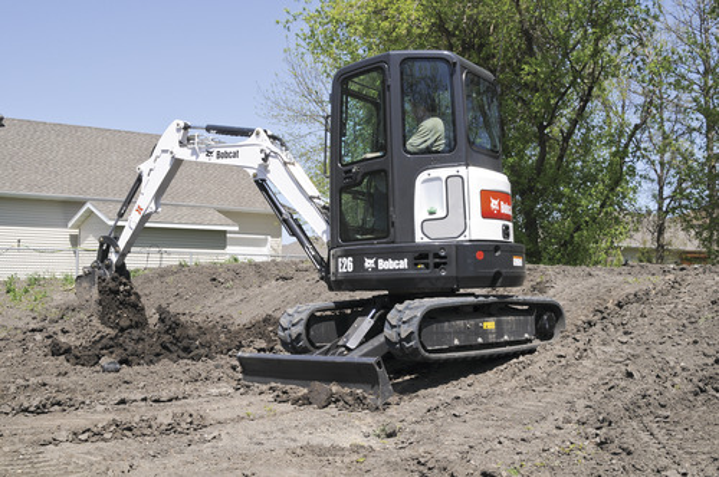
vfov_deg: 31.8
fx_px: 838
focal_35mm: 42
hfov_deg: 46.5
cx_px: 360
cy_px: 238
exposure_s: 1/250
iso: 200
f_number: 11
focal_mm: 28
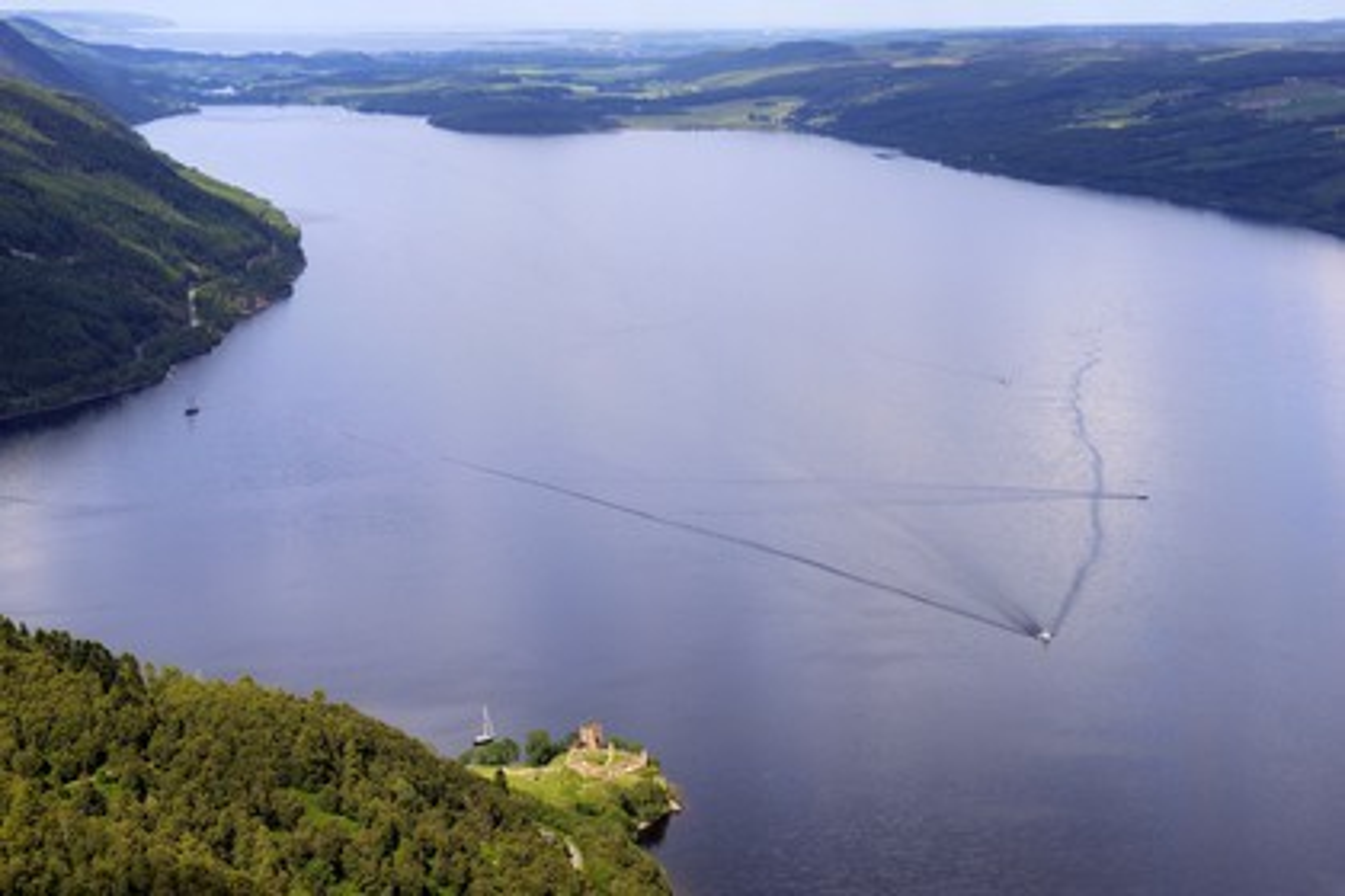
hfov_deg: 22.6
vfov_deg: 15.2
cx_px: 672
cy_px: 448
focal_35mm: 90
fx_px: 3362
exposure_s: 1/800
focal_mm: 90
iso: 400
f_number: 9
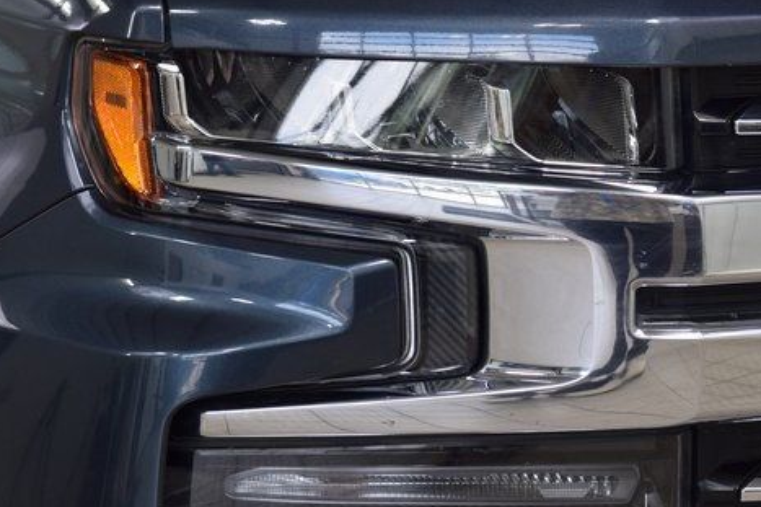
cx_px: 432
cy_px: 288
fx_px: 3043
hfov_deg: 14.3
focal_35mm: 144
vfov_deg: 9.5
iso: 800
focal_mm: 70
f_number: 7.1
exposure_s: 1/30
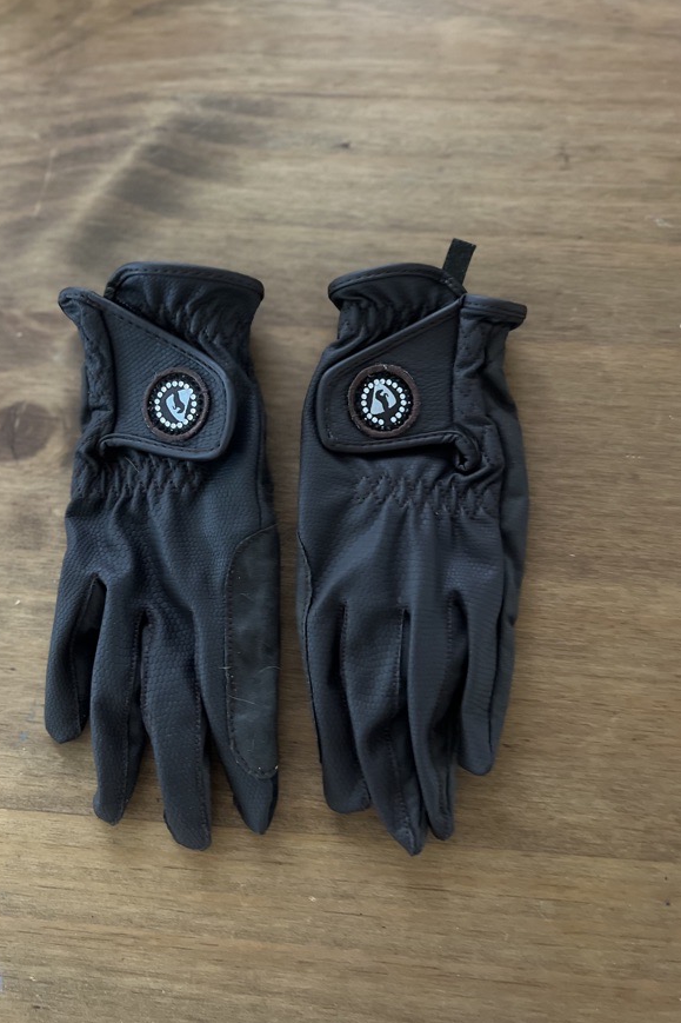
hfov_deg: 46.3
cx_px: 295
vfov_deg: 65.5
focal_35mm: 28
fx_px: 795
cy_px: 504
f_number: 1.5
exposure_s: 1/30
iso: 800
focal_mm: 5.7
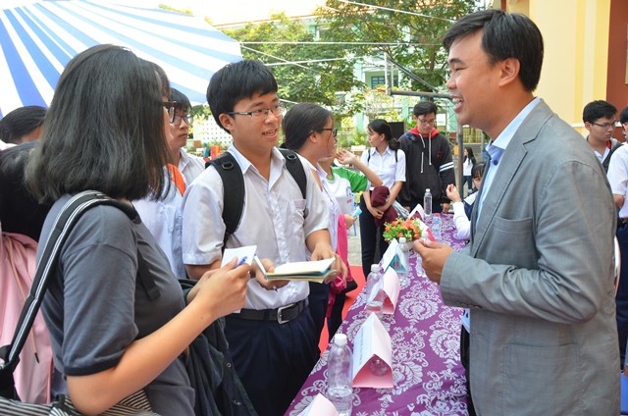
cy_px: 208
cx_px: 314
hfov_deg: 67.5
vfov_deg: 47.7
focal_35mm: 27
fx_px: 470
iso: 200
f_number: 5
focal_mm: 18
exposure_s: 1/160
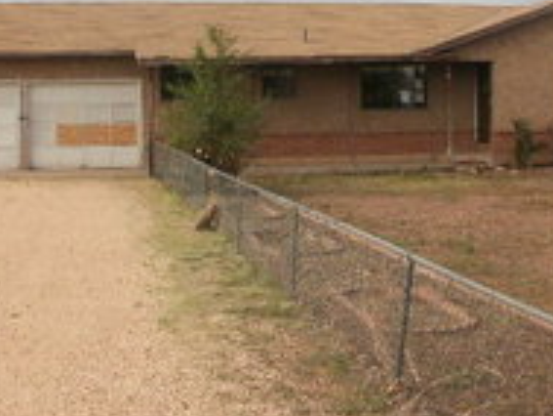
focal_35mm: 66
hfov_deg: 29.4
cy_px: 123
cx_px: 301
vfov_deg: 22.1
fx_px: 1055
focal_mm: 6.3
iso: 100
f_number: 5.6
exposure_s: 1/320
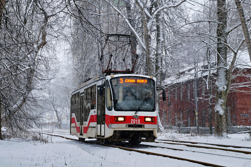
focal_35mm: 75
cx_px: 126
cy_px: 84
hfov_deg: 27.0
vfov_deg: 18.2
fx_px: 523
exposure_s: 1/200
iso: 400
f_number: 7.1
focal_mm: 50
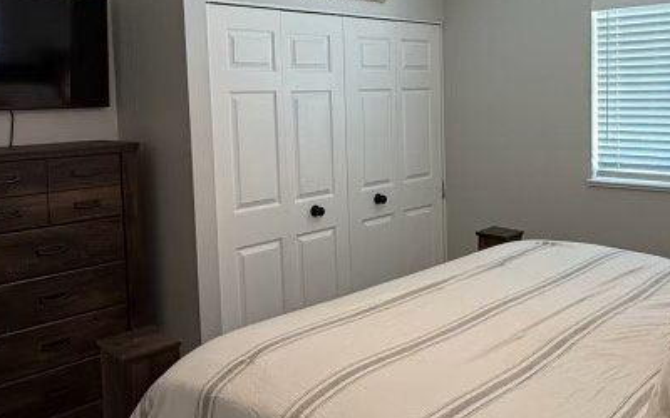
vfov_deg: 33.4
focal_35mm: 38
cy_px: 150
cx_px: 407
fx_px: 694
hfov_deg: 51.2
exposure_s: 1/120
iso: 250
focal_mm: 2.22
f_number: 2.2
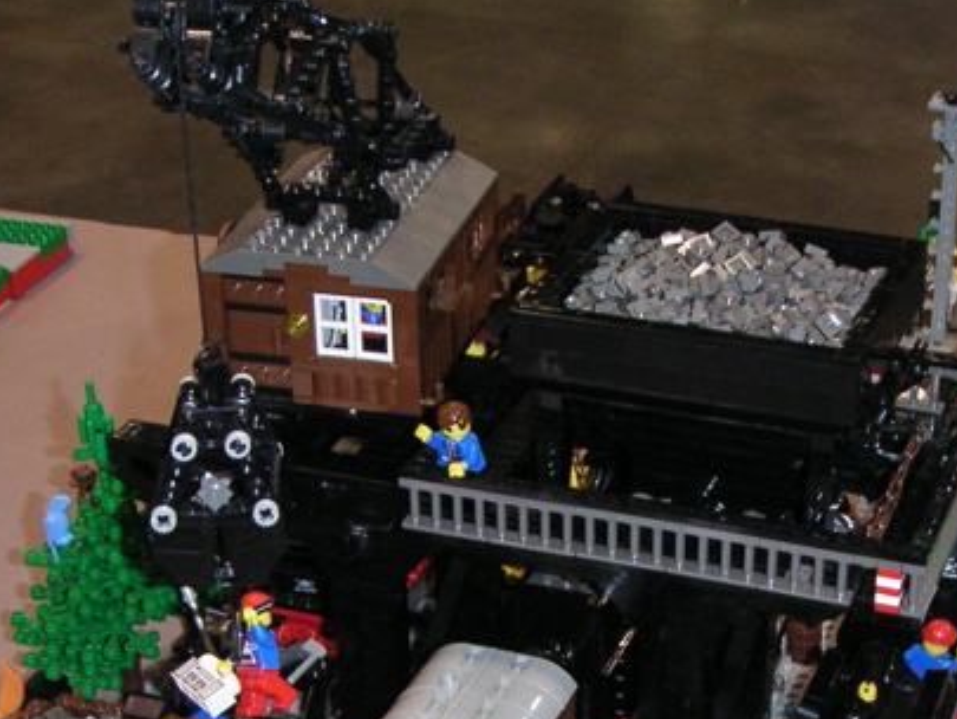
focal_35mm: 75
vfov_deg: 19.2
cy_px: 698
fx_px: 2074
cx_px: 539
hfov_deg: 26.0
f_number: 2.8
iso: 160
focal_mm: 6
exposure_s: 1/45
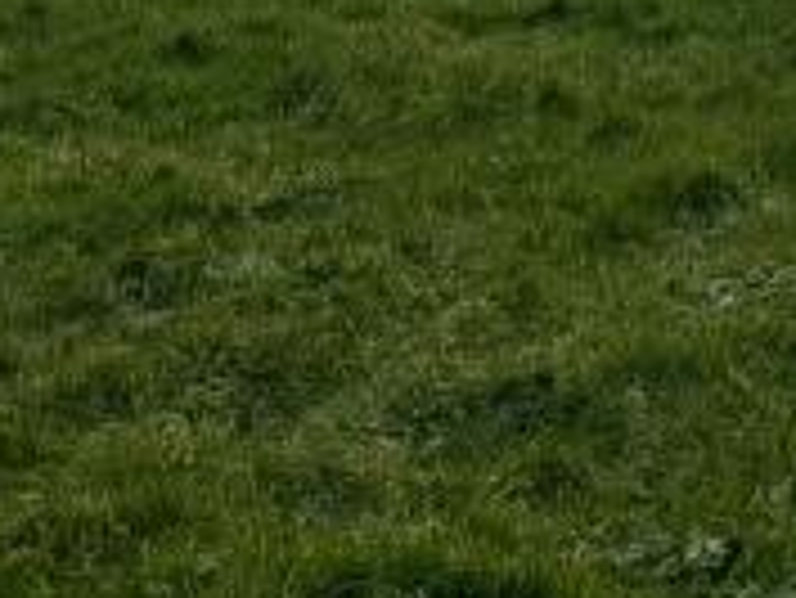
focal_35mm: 139
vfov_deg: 9.3
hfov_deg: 13.5
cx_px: 1133
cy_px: -958
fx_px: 3198
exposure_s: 1/912
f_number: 1.78
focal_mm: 6.76
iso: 80
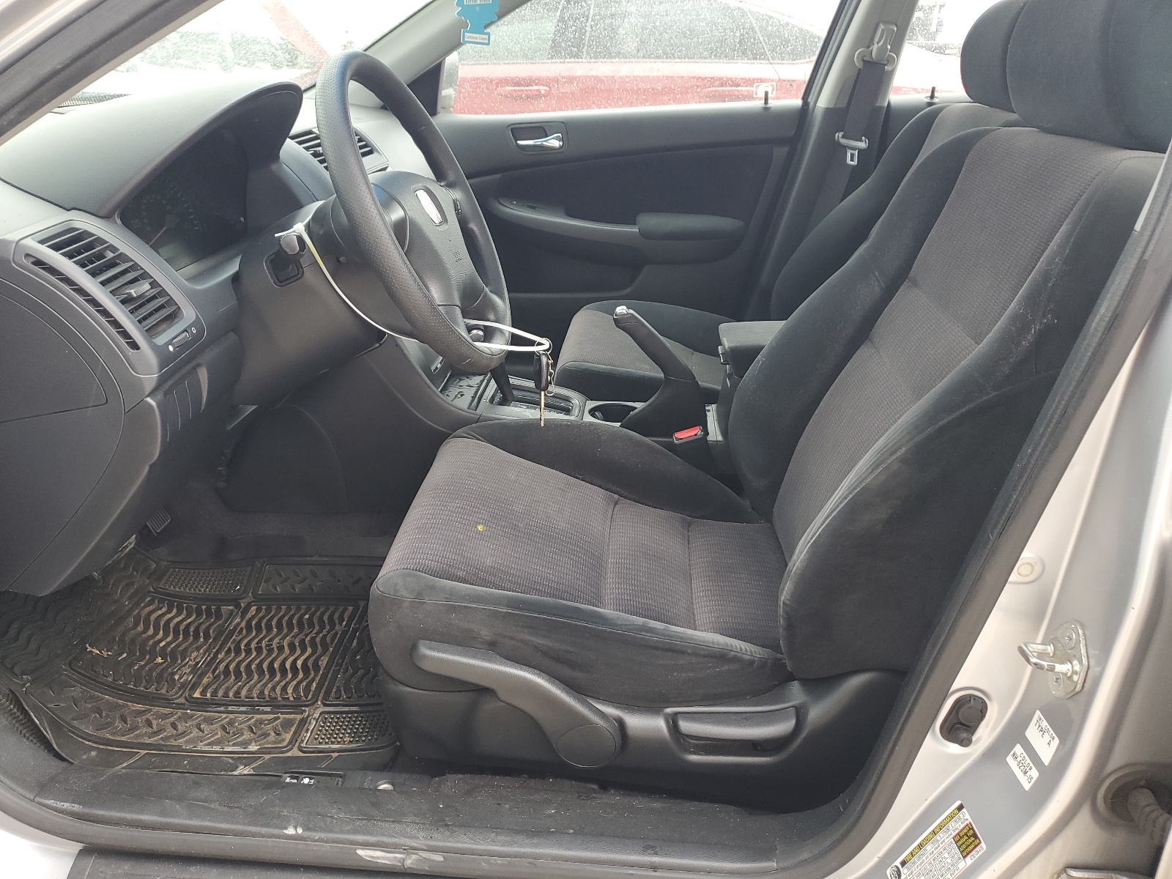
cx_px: 586
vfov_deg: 53.1
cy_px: 440
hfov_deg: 67.3
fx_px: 880
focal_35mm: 26
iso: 67
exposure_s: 1/120
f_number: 1.5
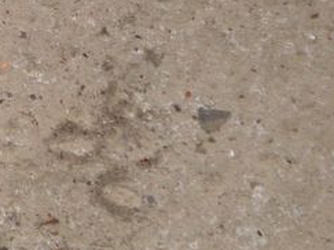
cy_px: -224
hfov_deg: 3.0
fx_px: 6346
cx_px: 38
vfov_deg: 2.3
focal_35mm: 658
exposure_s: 1/100
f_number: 4.4
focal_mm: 32.5
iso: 200
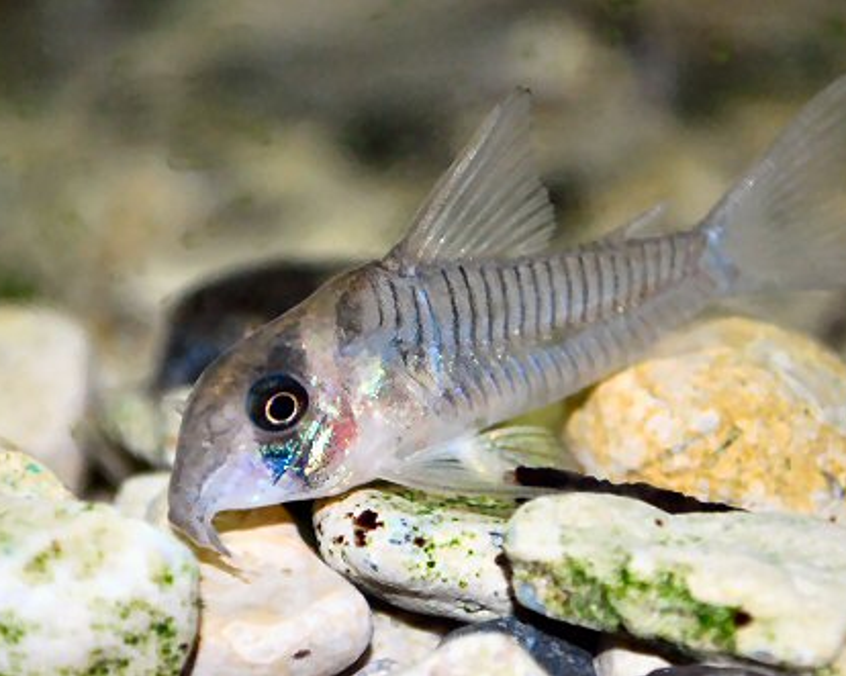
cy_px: 337
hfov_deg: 20.5
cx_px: 501
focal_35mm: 94
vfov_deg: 16.4
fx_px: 2342
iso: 800
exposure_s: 1/125
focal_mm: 55
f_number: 7.1
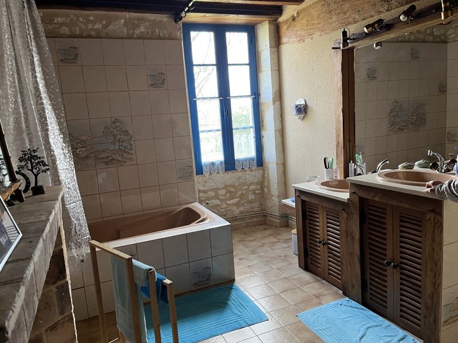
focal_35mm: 26
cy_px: 172
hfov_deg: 67.3
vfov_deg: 53.1
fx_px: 344
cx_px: 229
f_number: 1.6
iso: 160
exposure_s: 1/60
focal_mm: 5.1
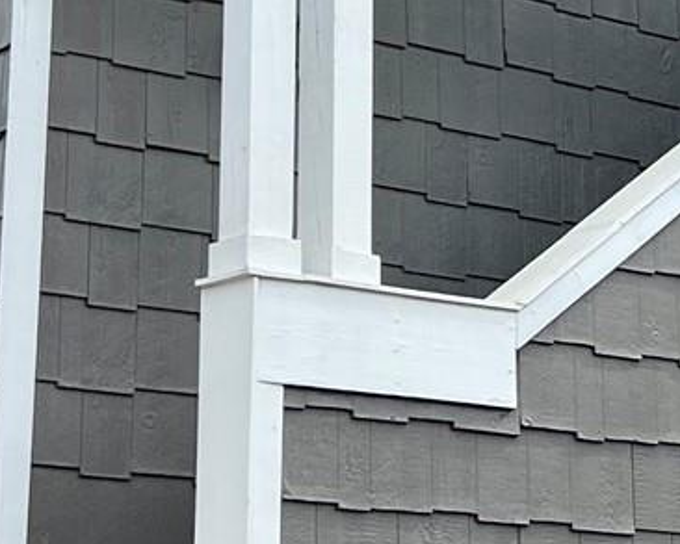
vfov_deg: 10.8
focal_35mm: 142
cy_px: 117
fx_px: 2859
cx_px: 732
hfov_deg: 13.3
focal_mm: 5.7
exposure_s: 1/3460
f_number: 1.5
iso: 50
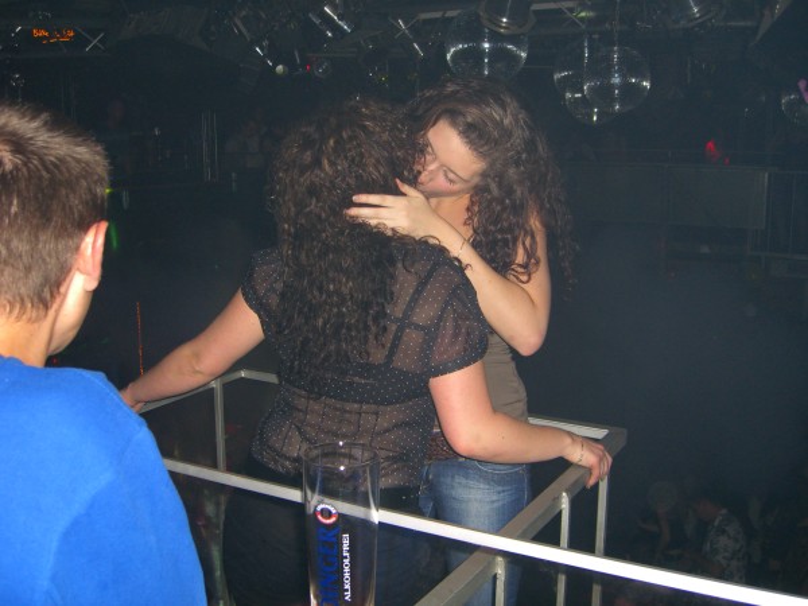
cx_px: 404
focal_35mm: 38
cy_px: 303
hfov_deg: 49.0
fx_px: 887
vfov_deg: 37.7
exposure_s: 1/60
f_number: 2.8
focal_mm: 7.9
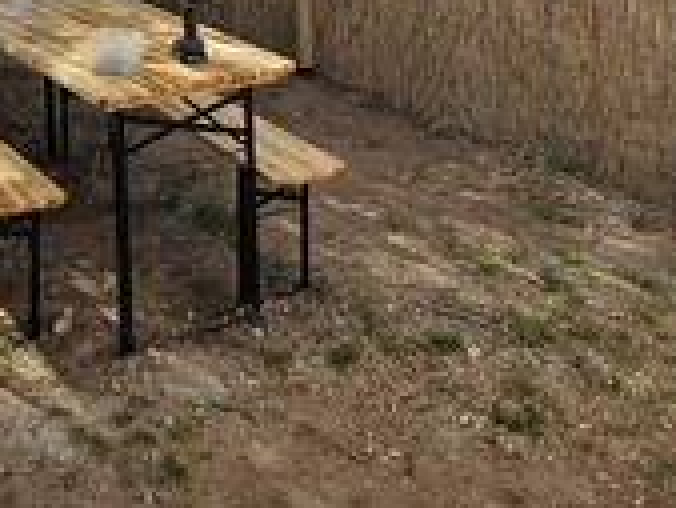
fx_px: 1173
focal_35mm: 60
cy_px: -96
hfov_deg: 31.8
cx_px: 208
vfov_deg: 22.6
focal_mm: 6.3
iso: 10
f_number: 1.7
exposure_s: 1/141
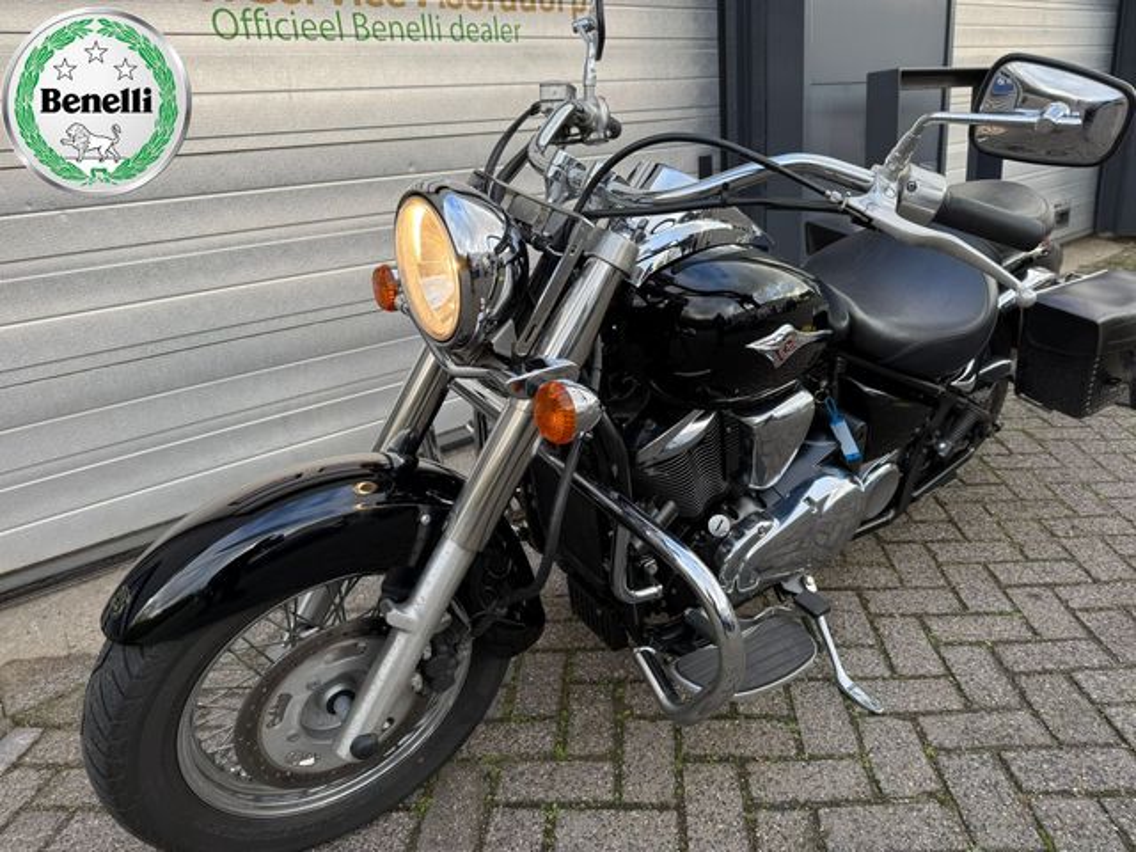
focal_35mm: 24
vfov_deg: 56.8
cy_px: 426
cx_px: 568
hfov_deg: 71.6
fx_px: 788
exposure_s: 1/243
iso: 80
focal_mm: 6.76
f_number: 1.78
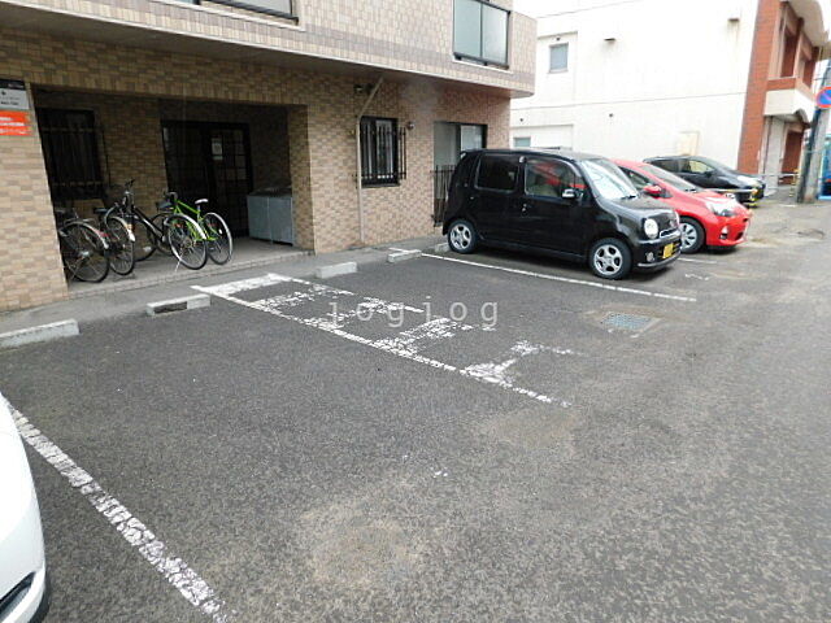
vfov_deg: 58.9
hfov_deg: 73.9
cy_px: 312
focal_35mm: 23
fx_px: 552
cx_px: 416
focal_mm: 4
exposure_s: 1/100
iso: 125
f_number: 3
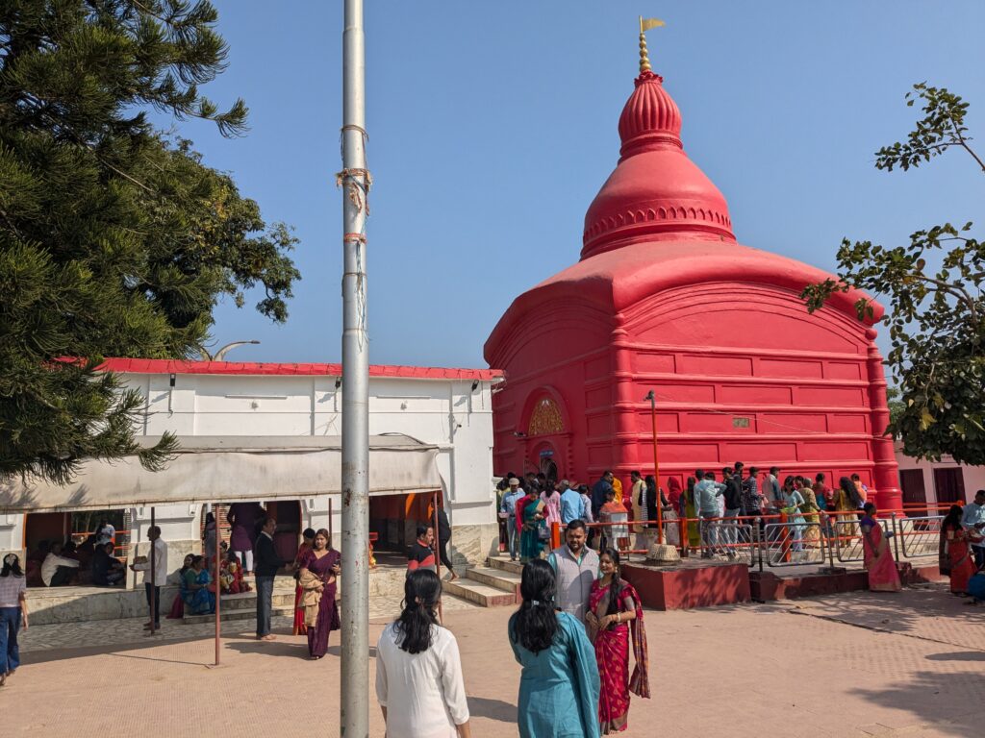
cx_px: 492
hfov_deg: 65.3
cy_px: 369
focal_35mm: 27
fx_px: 768
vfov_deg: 51.4
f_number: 1.73
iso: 55
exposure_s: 1/5848
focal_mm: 4.38
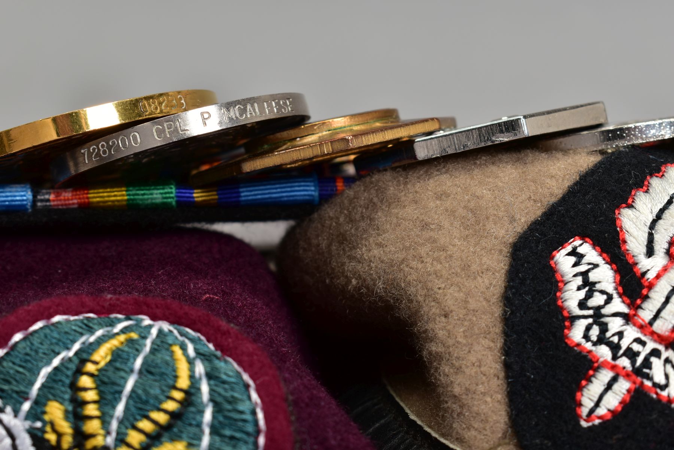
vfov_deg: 16.6
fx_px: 1544
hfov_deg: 24.6
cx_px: 337
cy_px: 225
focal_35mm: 82
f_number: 11
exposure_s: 1/100
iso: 100
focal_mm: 55
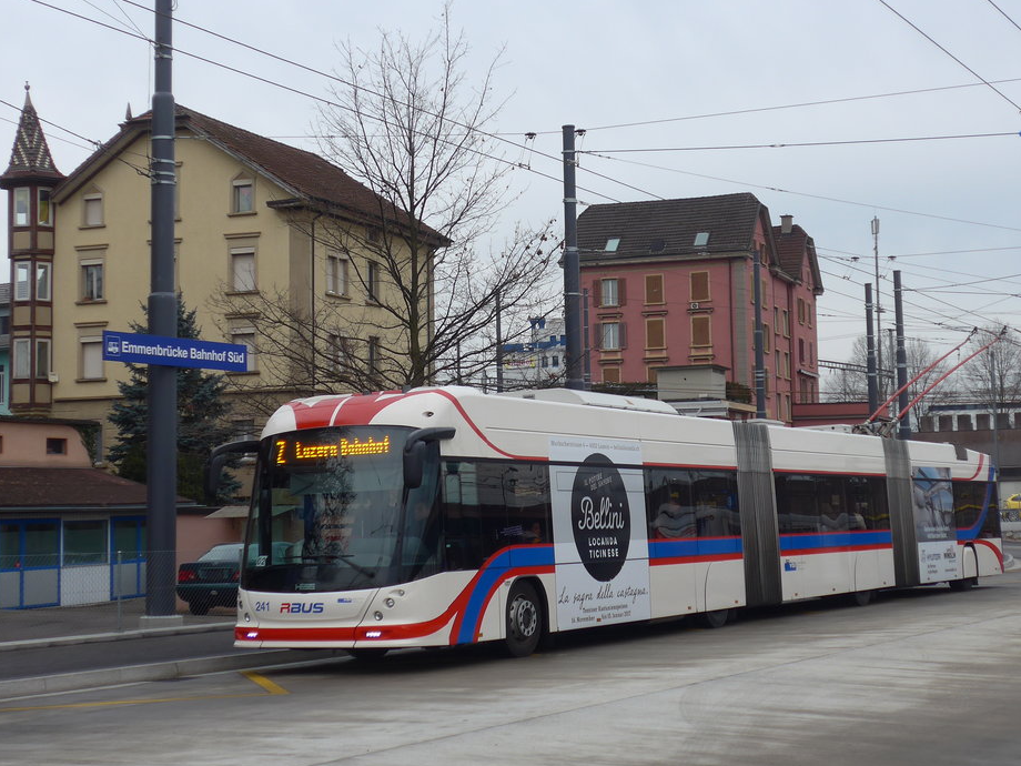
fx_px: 1770
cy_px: 327
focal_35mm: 60
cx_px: 553
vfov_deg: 24.4
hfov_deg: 32.2
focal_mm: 9.5
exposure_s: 1/400
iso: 80
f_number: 3
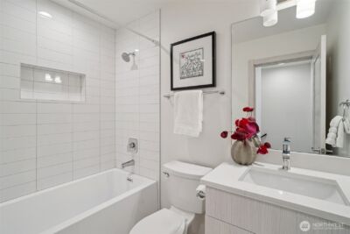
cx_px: 175
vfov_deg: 73.8
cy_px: 117
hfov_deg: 96.7
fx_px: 156
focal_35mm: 16
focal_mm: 16
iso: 1600
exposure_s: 1/40
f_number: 8
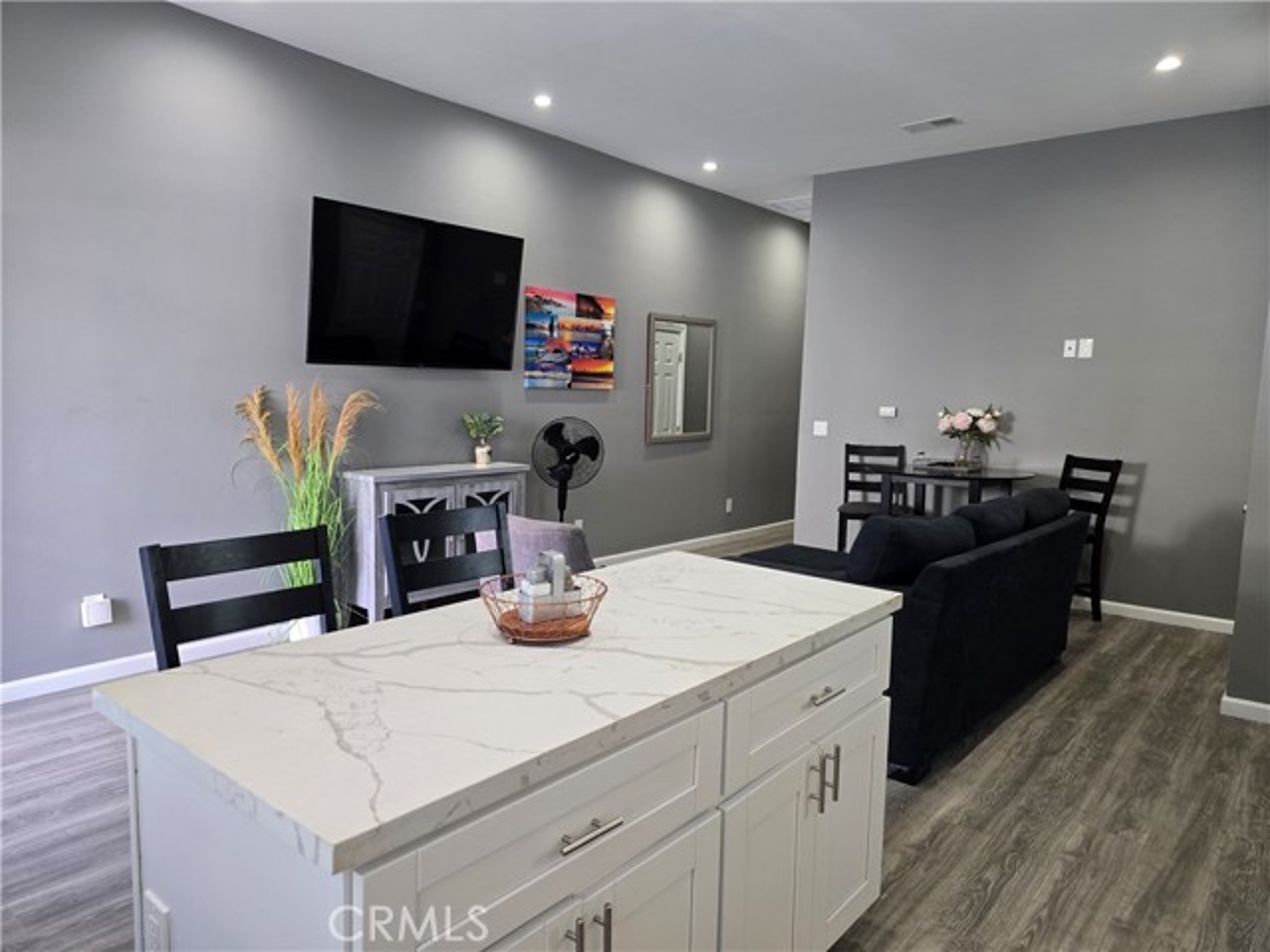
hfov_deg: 73.9
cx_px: 635
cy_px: 476
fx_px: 844
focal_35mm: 23
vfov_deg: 58.9
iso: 320
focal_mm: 6.3
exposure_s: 1/120
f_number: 1.7
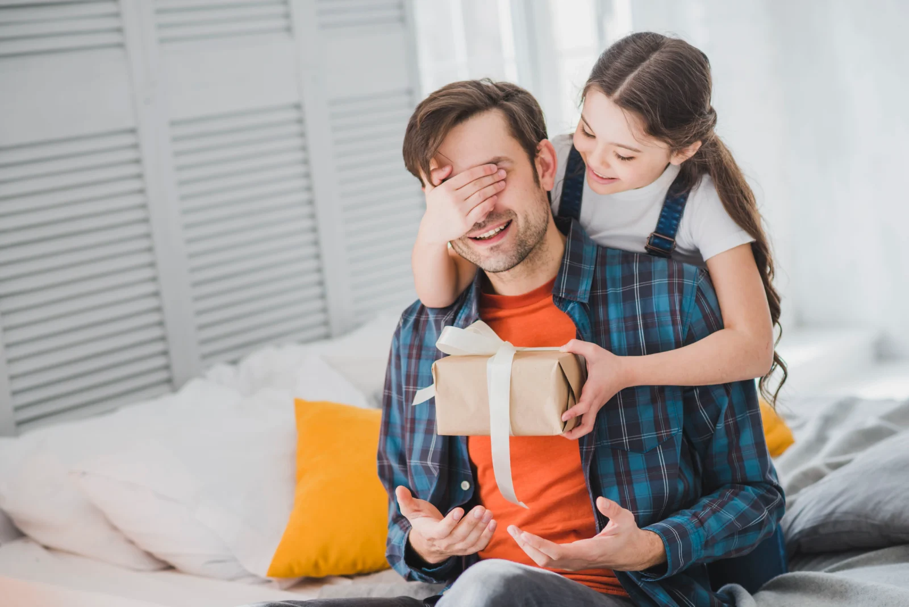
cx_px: 454
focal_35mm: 85
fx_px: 2147
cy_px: 304
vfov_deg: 16.1
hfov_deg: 23.9
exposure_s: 1/125
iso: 200
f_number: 2.8
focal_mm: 85
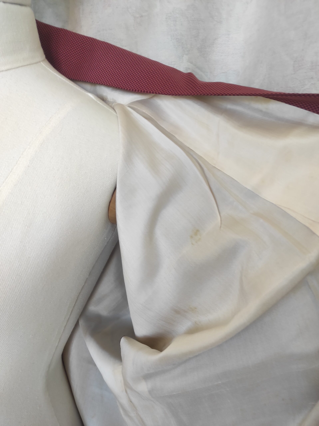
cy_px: 213
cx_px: 160
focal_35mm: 25
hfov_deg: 54.8
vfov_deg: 69.4
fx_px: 308
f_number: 1.89
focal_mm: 5.43
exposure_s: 1/50
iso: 291
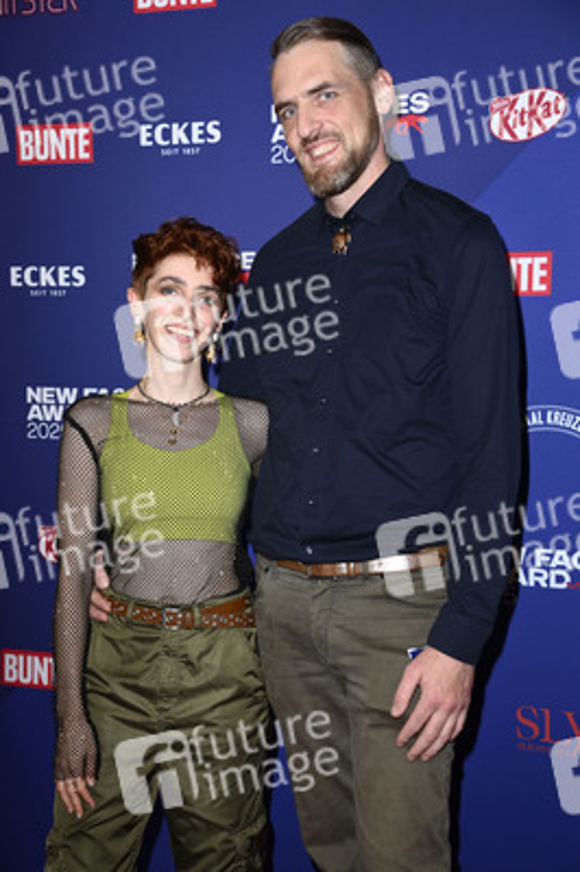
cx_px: 290
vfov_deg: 32.4
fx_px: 1501
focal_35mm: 62
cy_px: 436
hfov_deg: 21.9
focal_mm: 62
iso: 500
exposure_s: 1/250
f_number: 5.6
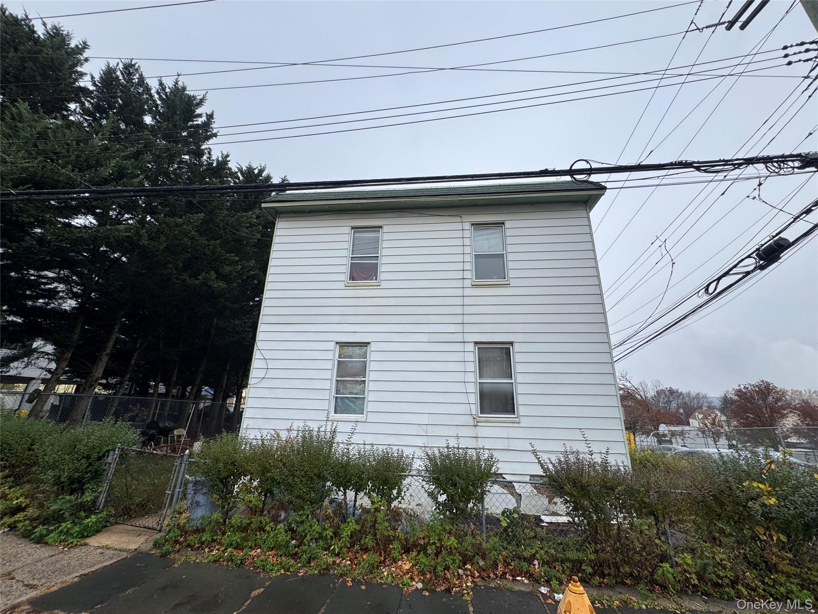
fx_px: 331
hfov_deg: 102.1
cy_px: 307
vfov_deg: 85.7
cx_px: 409
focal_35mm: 14
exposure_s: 1/681
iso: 40
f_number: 2.2
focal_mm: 2.22
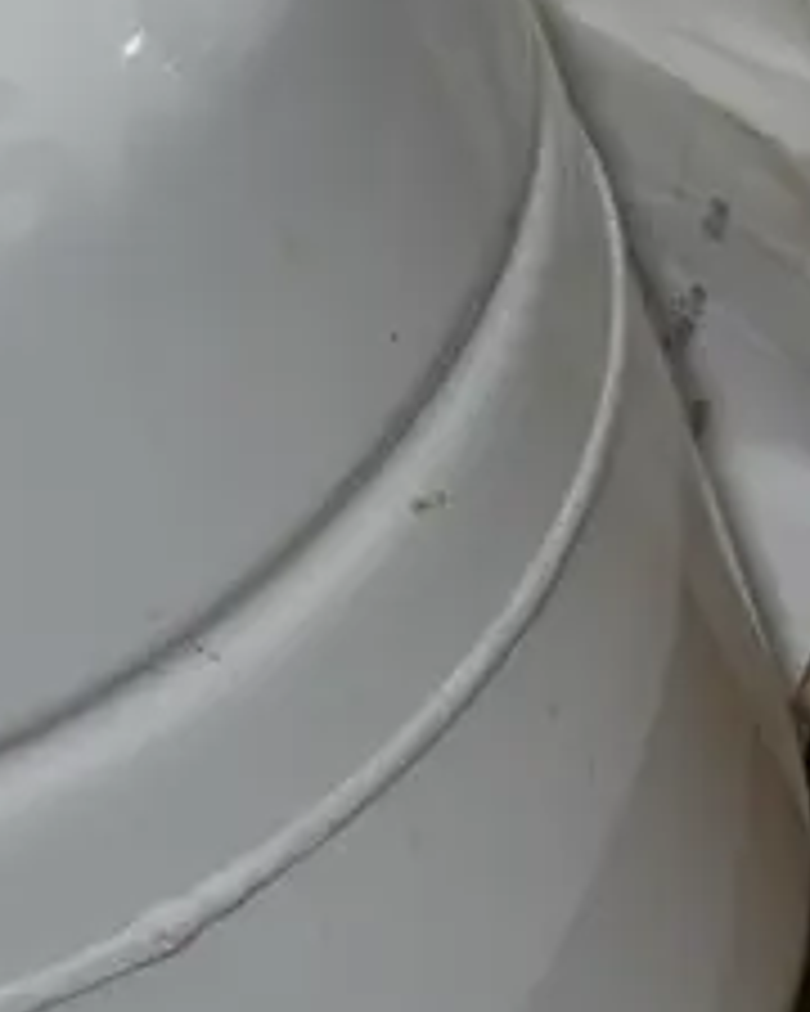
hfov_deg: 7.0
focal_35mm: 213
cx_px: -914
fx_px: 6383
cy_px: 852
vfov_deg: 9.0
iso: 200
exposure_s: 1/80
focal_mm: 24
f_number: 5.2
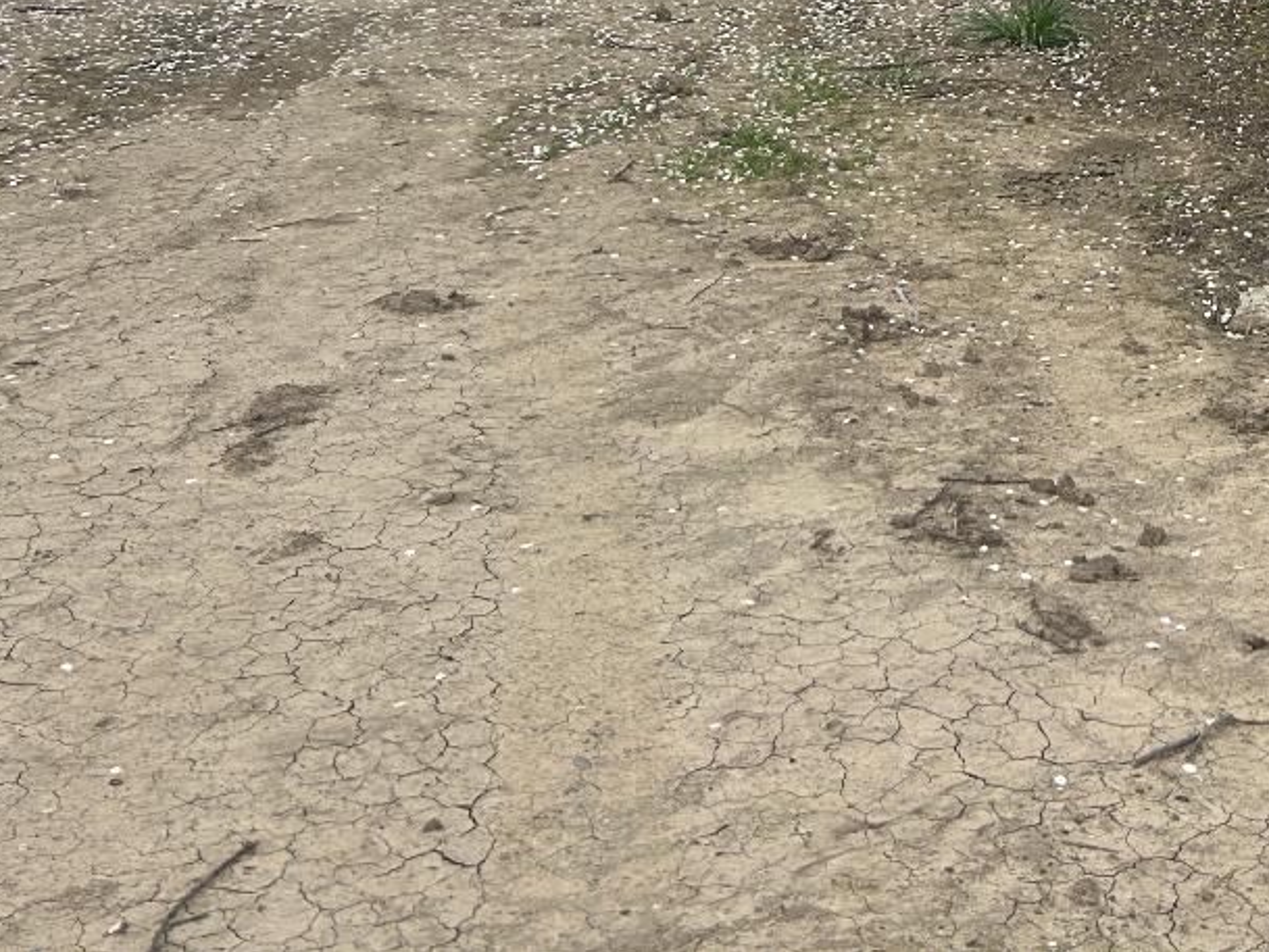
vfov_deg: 21.2
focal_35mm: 64
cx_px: 1215
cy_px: -216
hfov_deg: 28.7
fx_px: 2347
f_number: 1.5
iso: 50
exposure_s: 1/4115
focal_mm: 5.7
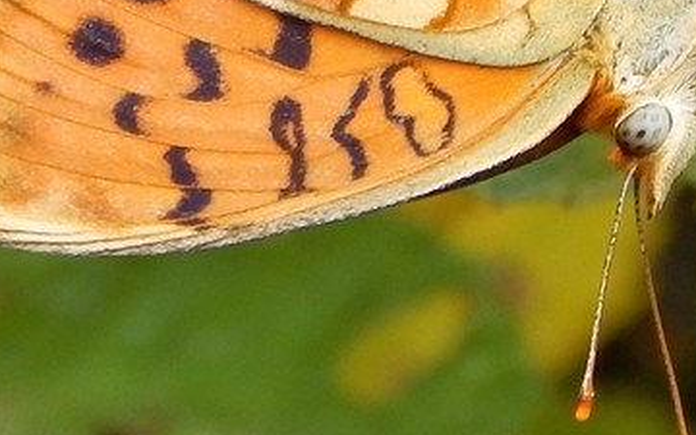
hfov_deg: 8.5
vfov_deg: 5.3
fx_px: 4685
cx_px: 354
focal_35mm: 247
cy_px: -52
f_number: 4.5
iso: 125
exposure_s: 1/200
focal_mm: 18.7
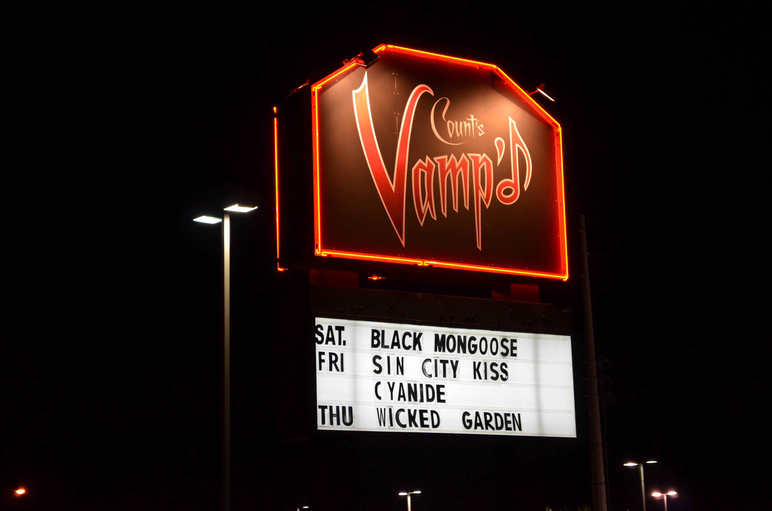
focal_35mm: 78
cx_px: 386
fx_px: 1669
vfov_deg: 17.4
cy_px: 256
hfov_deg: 26.0
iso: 800
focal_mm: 52
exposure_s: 1/40
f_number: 5.6
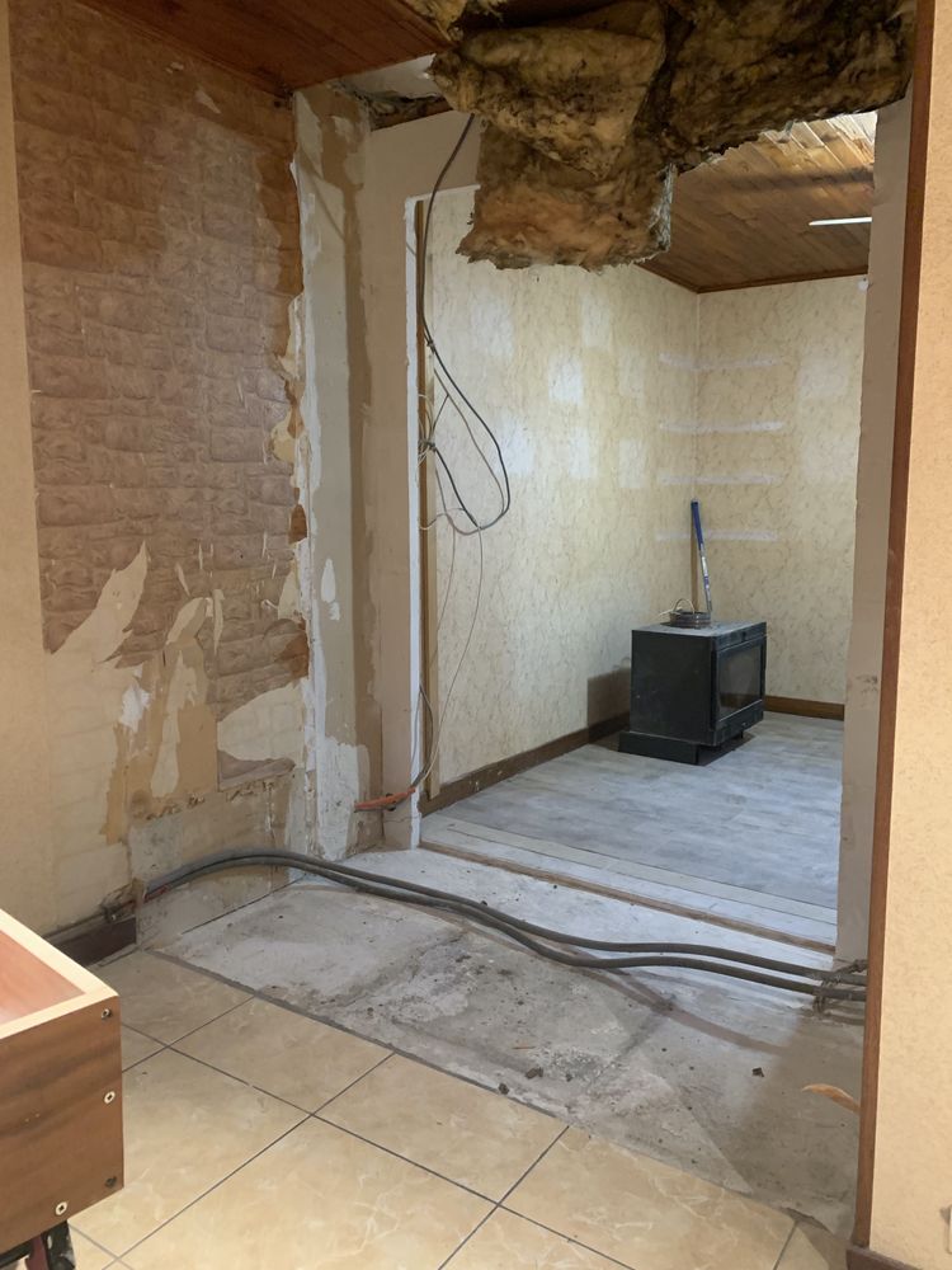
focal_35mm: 26
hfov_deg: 53.1
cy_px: 635
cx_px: 476
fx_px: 953
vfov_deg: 67.3
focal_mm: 4.25
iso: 320
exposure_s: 1/25
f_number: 1.8
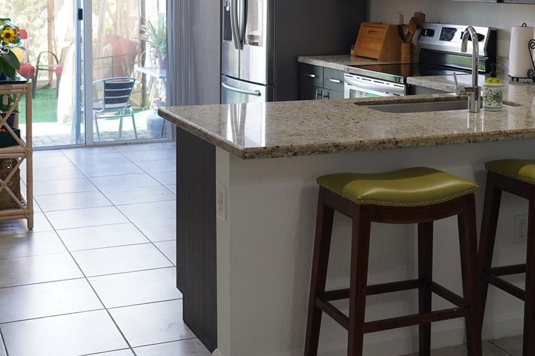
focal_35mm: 61
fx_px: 906
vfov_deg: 21.9
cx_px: 290
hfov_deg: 32.9
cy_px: 51
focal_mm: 35
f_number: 4
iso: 400
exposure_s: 1/60
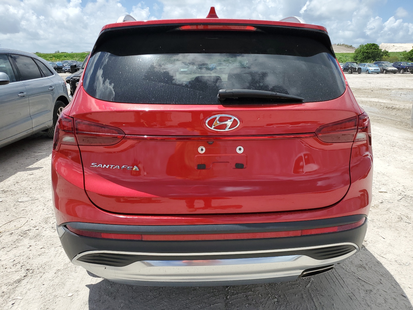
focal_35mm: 26
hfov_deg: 67.3
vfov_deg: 53.1
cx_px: 206
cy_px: 155
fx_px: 310
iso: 50
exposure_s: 1/3333
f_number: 1.5
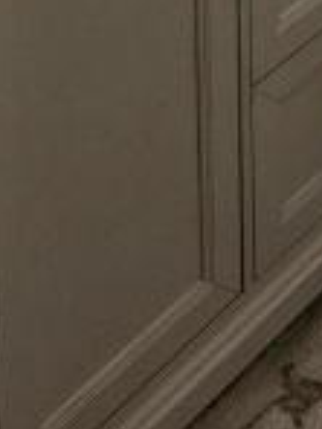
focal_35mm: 119
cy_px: -635
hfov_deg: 12.2
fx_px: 1476
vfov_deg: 12.5
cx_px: 360
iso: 40
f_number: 1.8
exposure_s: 1/120
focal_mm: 5.4
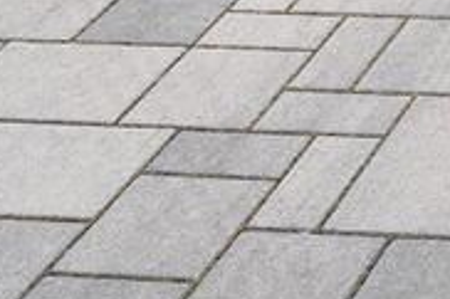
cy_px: -446
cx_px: 972
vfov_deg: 9.0
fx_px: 1686
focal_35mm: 135
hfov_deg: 12.8
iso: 100
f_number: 6.3
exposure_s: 1/160
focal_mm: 24
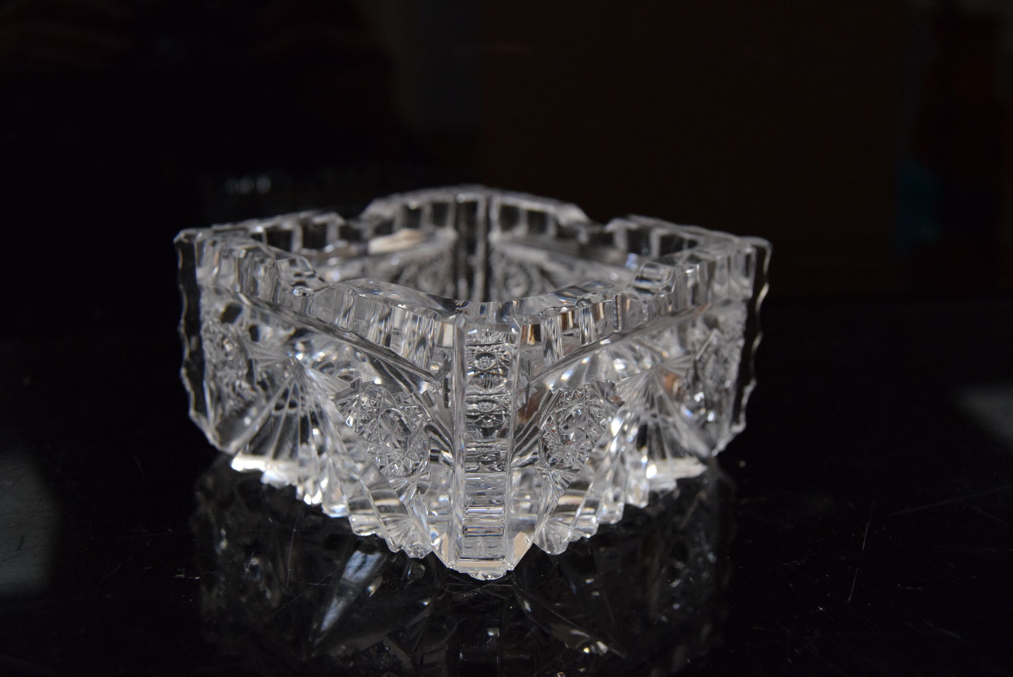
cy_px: 338
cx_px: 506
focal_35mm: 36
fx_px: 1014
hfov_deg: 53.1
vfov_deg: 36.9
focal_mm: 24
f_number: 5.6
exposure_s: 1/125
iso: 1600
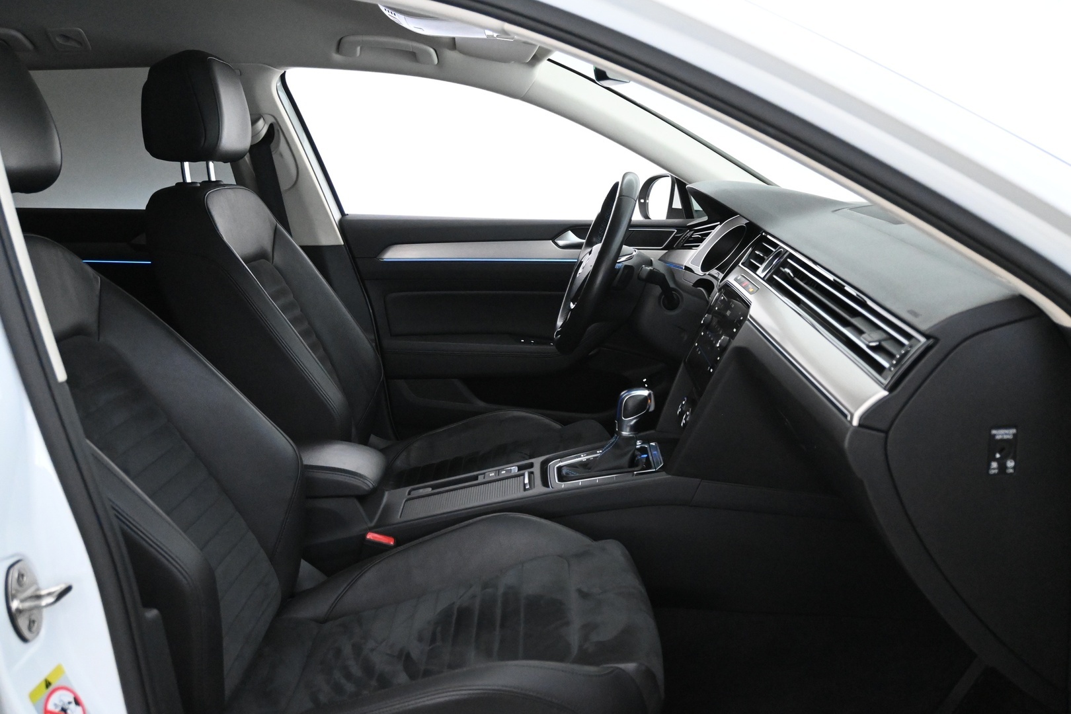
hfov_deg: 56.1
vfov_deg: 39.1
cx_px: 536
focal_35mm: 34
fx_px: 1004
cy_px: 357
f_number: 4
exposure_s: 1/60
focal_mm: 22.5
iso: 6400
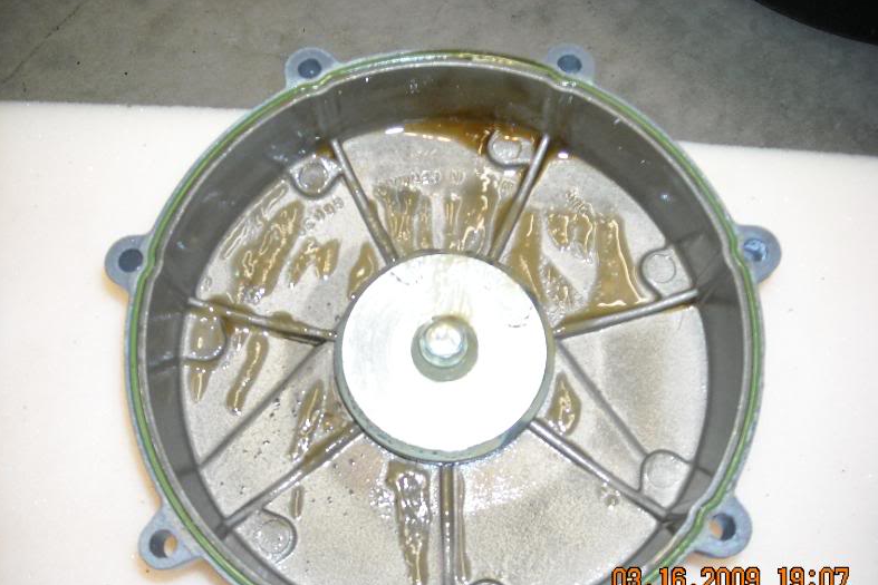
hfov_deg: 51.9
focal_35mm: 37
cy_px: 315
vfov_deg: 35.9
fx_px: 902
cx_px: 441
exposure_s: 1/60
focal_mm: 5.7
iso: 237
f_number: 2.8
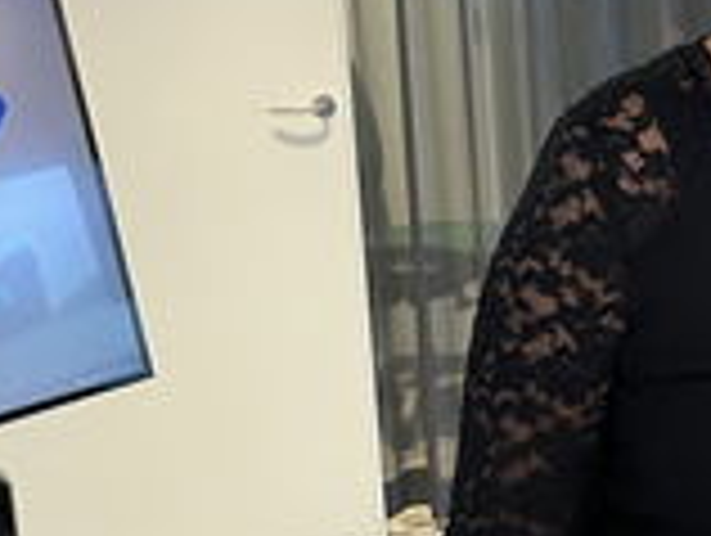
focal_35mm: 93
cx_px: 1012
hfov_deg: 18.9
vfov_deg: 15.9
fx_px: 1913
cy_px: 387
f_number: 1.6
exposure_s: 1/50
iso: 200
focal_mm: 5.1
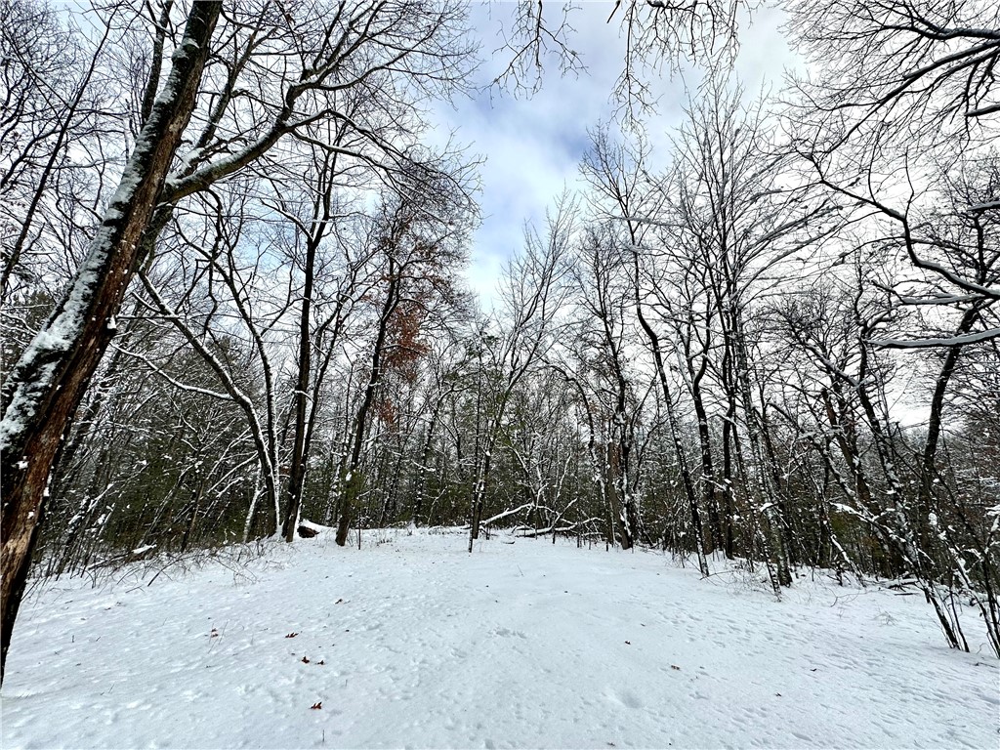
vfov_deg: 85.7
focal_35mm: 14
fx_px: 404
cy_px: 375
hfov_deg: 102.1
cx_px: 500
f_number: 2.2
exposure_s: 1/1575
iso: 50
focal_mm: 2.22
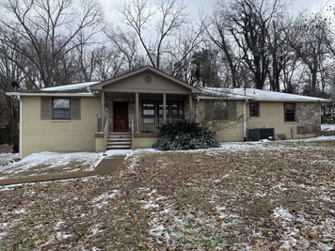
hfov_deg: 65.2
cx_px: 183
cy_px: 132
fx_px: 261
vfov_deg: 51.3
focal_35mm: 27
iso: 80
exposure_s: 1/2053
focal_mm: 6.76
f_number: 1.78
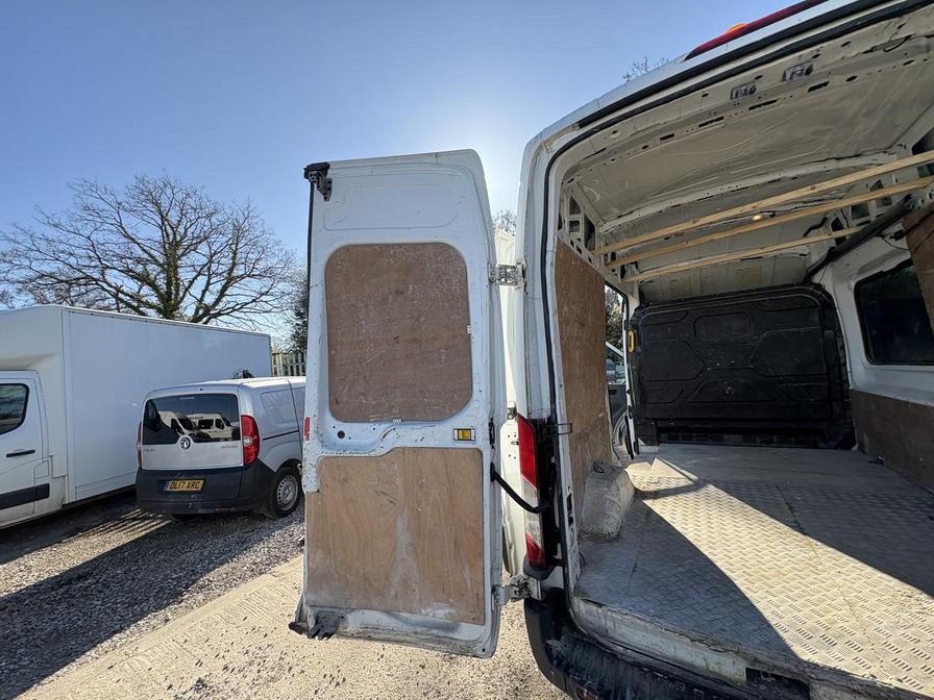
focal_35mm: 14
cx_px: 467
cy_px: 350
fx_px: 378
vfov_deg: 85.7
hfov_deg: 102.1
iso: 40
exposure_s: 1/727
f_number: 2.2
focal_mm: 2.22
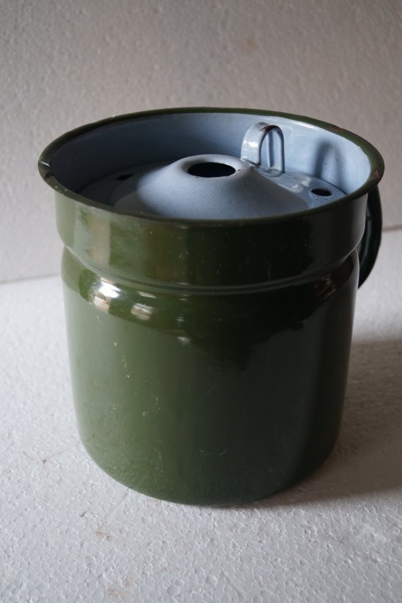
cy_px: 302
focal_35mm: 52
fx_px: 880
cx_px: 201
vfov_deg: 37.9
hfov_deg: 25.7
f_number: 4.5
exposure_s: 1/60
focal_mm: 35
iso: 1600
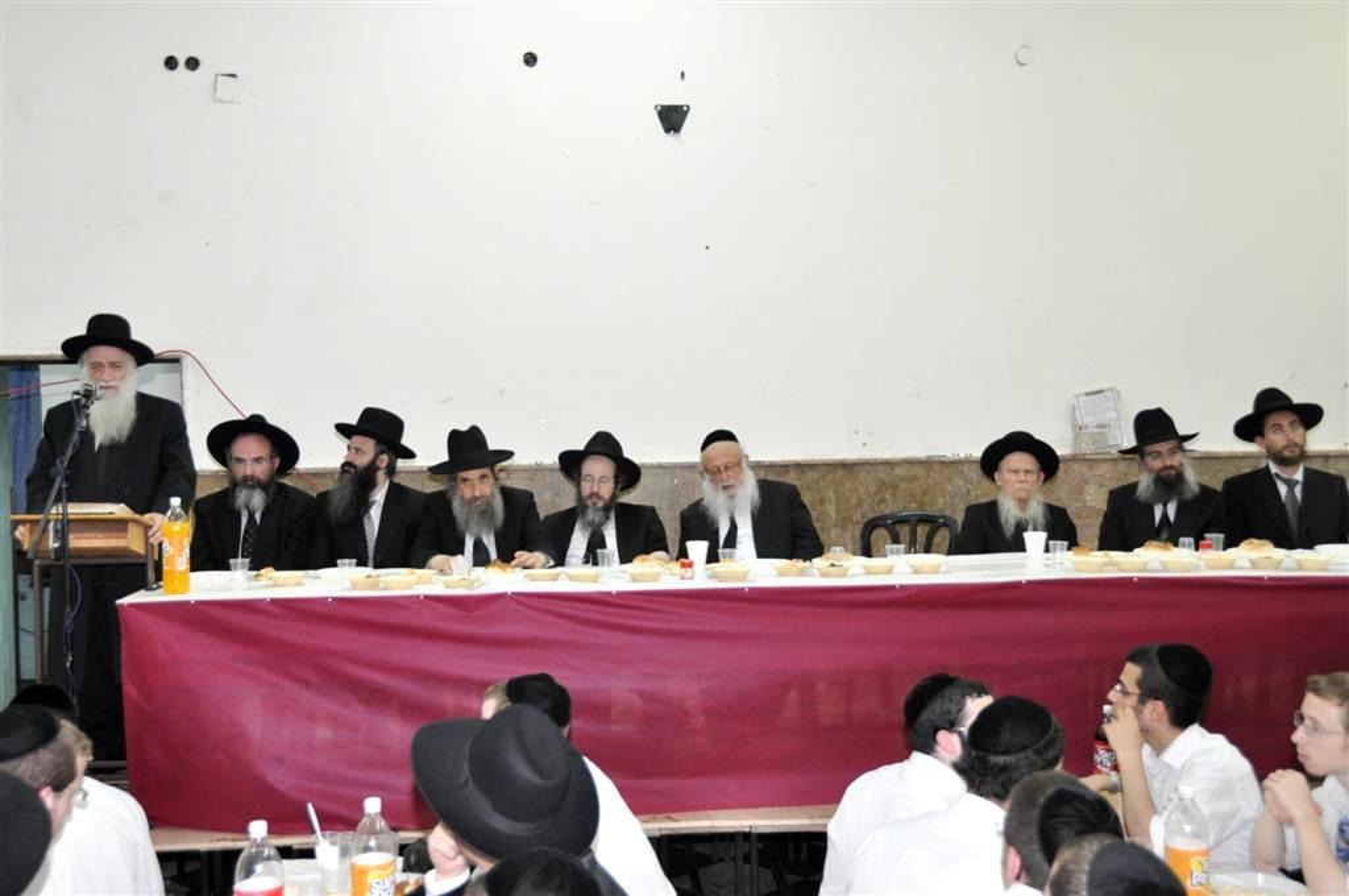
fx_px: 1516
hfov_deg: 48.0
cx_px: 674
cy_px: 448
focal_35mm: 40
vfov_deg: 32.9
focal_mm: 27
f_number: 4
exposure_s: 1/60
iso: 800
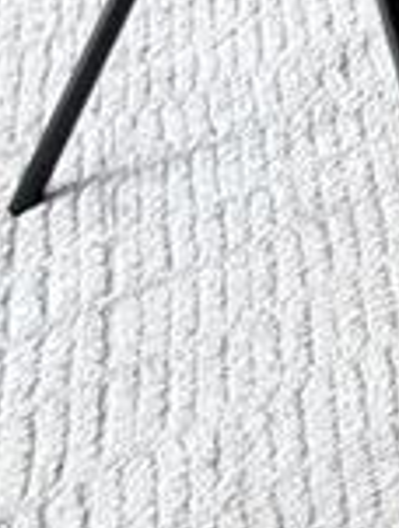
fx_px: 1699
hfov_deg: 9.0
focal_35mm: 111
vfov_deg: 12.7
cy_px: -818
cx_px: 1404
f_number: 2.2
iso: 64
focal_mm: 2.22
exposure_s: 1/120
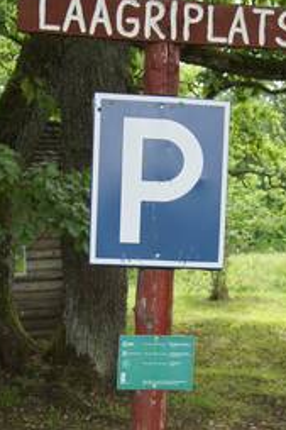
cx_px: 161
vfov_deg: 30.9
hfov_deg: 21.2
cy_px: 319
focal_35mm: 64
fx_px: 764
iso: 100
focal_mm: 18
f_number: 4
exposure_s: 1/125
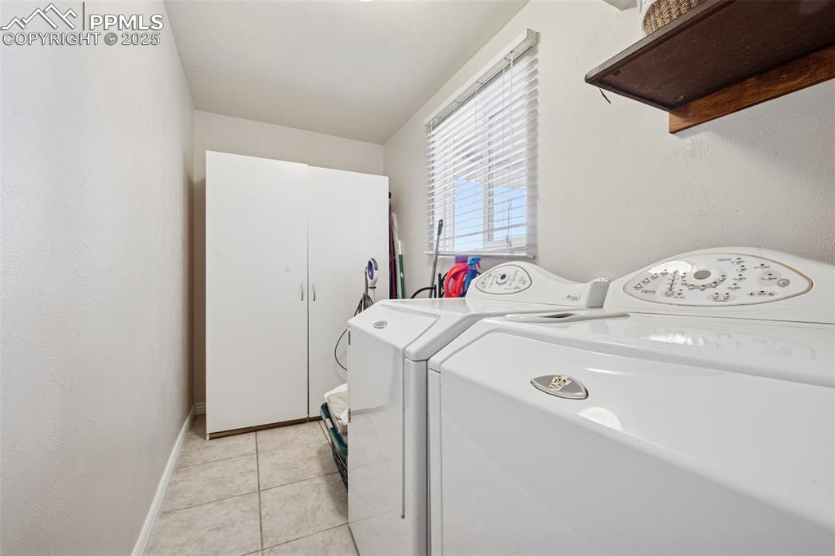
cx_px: 418
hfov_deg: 100.4
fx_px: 348
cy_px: 278
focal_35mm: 15
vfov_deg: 77.3
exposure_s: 1.3
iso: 100
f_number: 11
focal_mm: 15
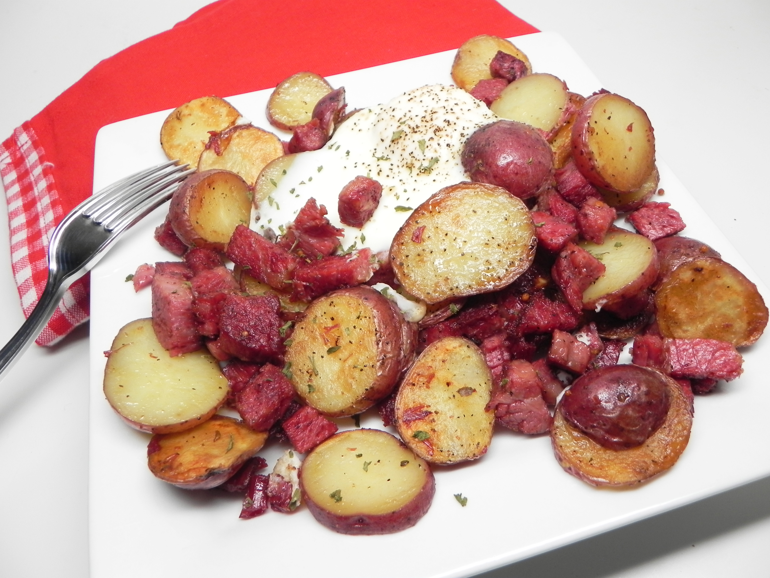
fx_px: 645
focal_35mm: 29
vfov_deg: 48.2
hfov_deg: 61.7
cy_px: 289
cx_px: 385
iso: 160
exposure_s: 1/43.4
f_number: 2.8
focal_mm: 5.2
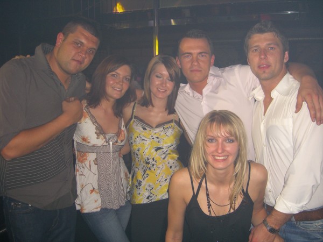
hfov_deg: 49.0
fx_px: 355
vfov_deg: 37.7
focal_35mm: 38
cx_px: 162
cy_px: 121
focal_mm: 7.9
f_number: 2.8
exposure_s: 1/60
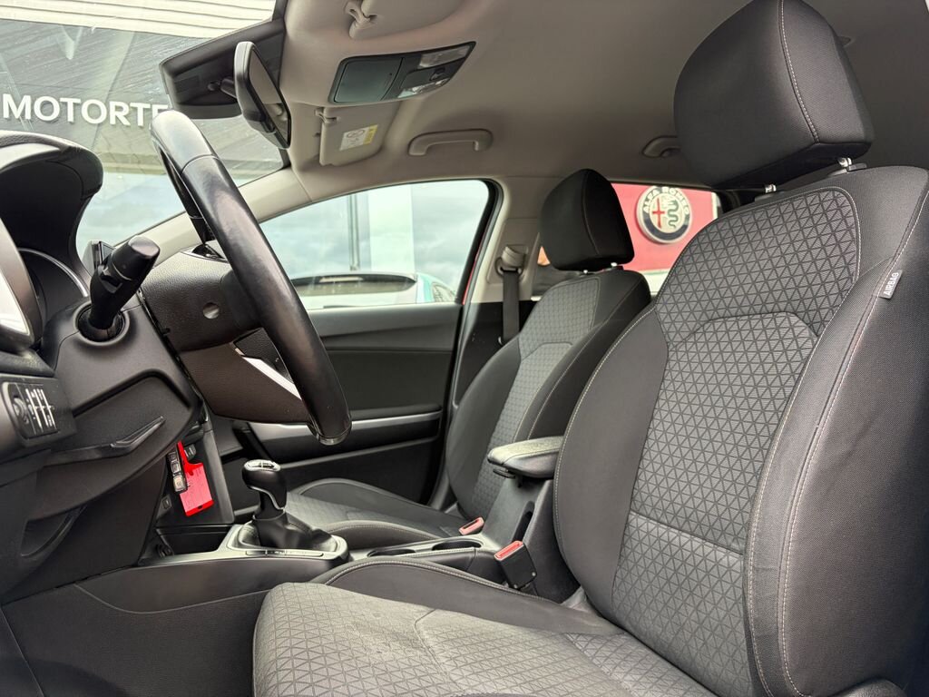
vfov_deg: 53.1
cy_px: 348
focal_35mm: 26
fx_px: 698
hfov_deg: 67.3
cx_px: 464
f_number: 1.6
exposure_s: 1/172
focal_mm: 5.96
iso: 125
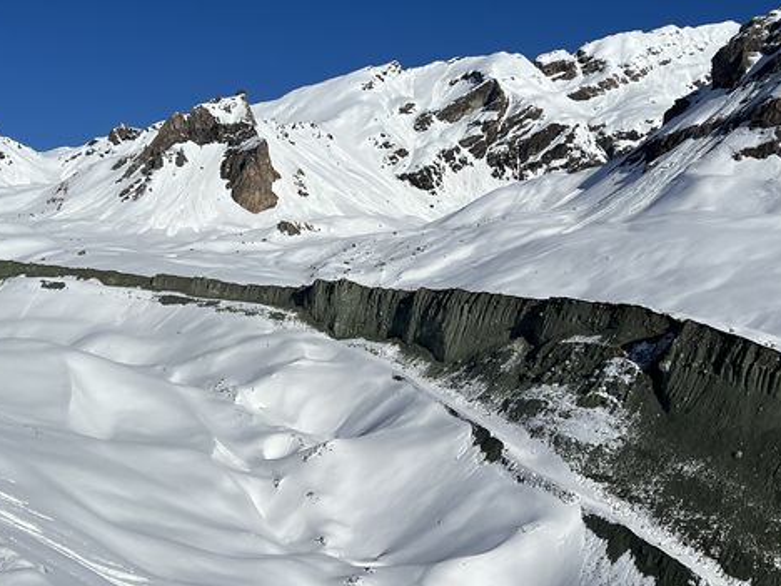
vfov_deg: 29.1
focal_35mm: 50
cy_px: 270
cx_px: 434
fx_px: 1128
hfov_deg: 38.1
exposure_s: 1/14286
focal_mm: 5.7
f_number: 1.5
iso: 50
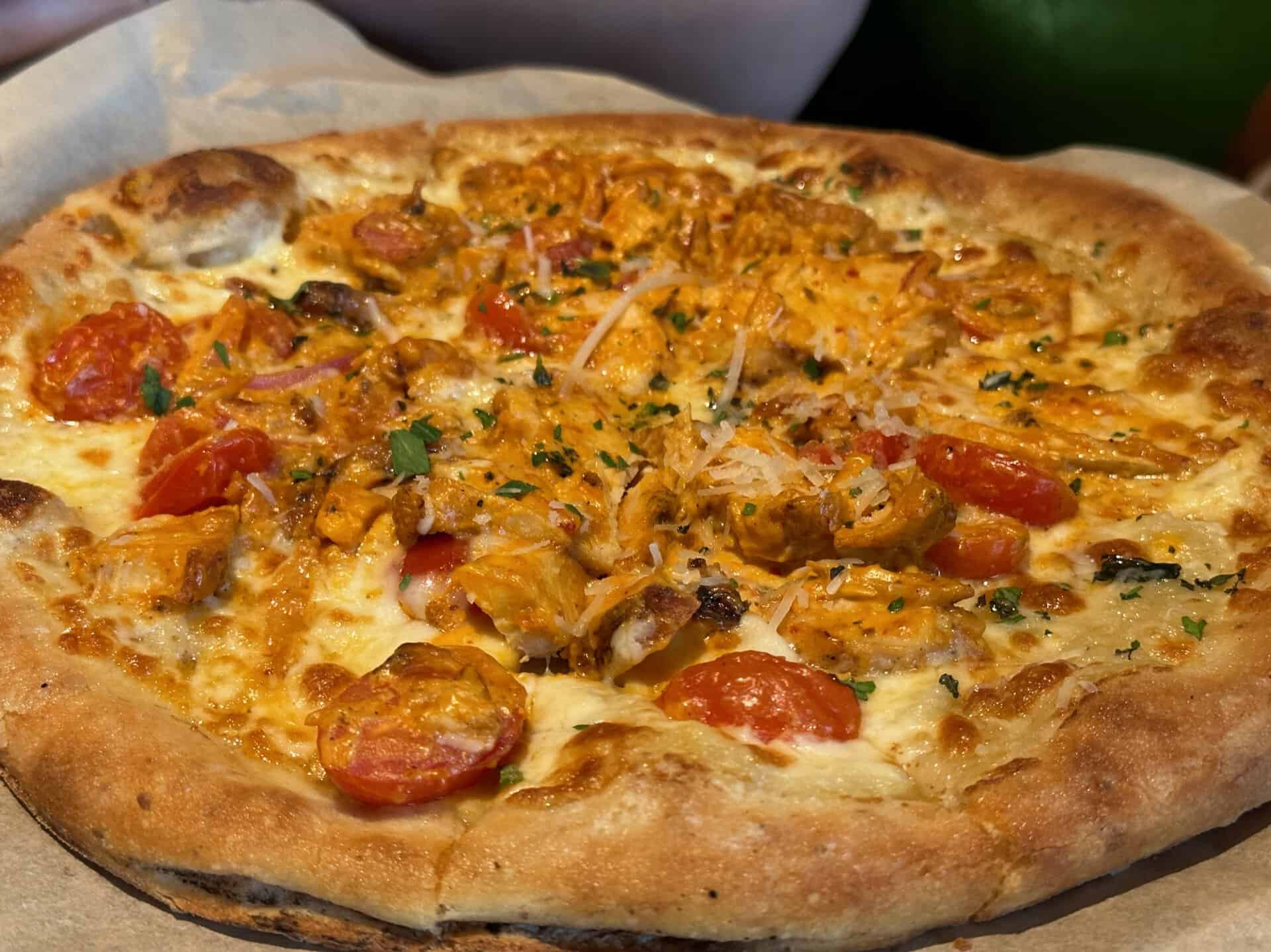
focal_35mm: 48
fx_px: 1762
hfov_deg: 39.7
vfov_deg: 30.3
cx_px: 636
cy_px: 476
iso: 200
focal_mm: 6.86
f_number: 1.78
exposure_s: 1/60
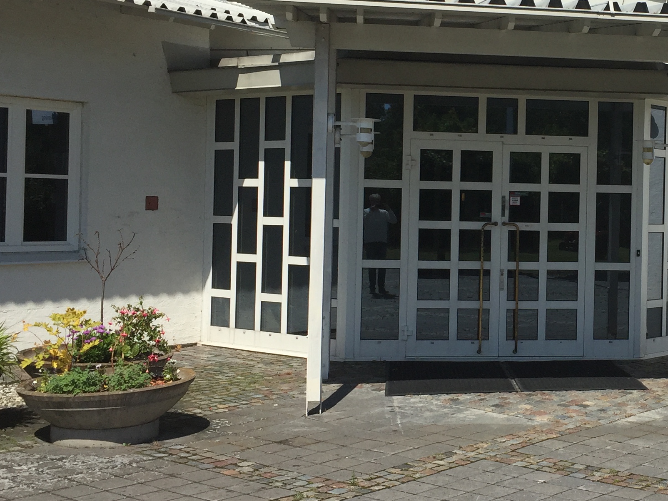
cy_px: 204
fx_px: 1139
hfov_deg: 31.4
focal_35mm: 59
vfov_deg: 24.8
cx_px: 577
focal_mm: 4.15
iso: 32
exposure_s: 1/3597
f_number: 2.2
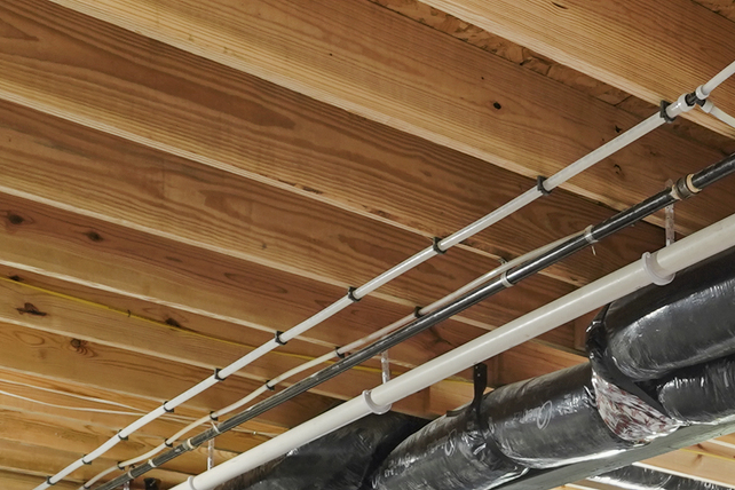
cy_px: 903
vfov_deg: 16.6
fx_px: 1368
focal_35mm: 67
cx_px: 939
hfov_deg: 26.0
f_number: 5.6
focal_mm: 14
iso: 640
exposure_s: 1/10
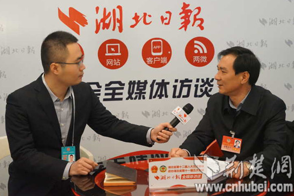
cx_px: 148
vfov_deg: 18.7
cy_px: 97
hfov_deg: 27.7
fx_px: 596
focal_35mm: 73
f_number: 5.6
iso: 6400
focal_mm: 72
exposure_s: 1/160
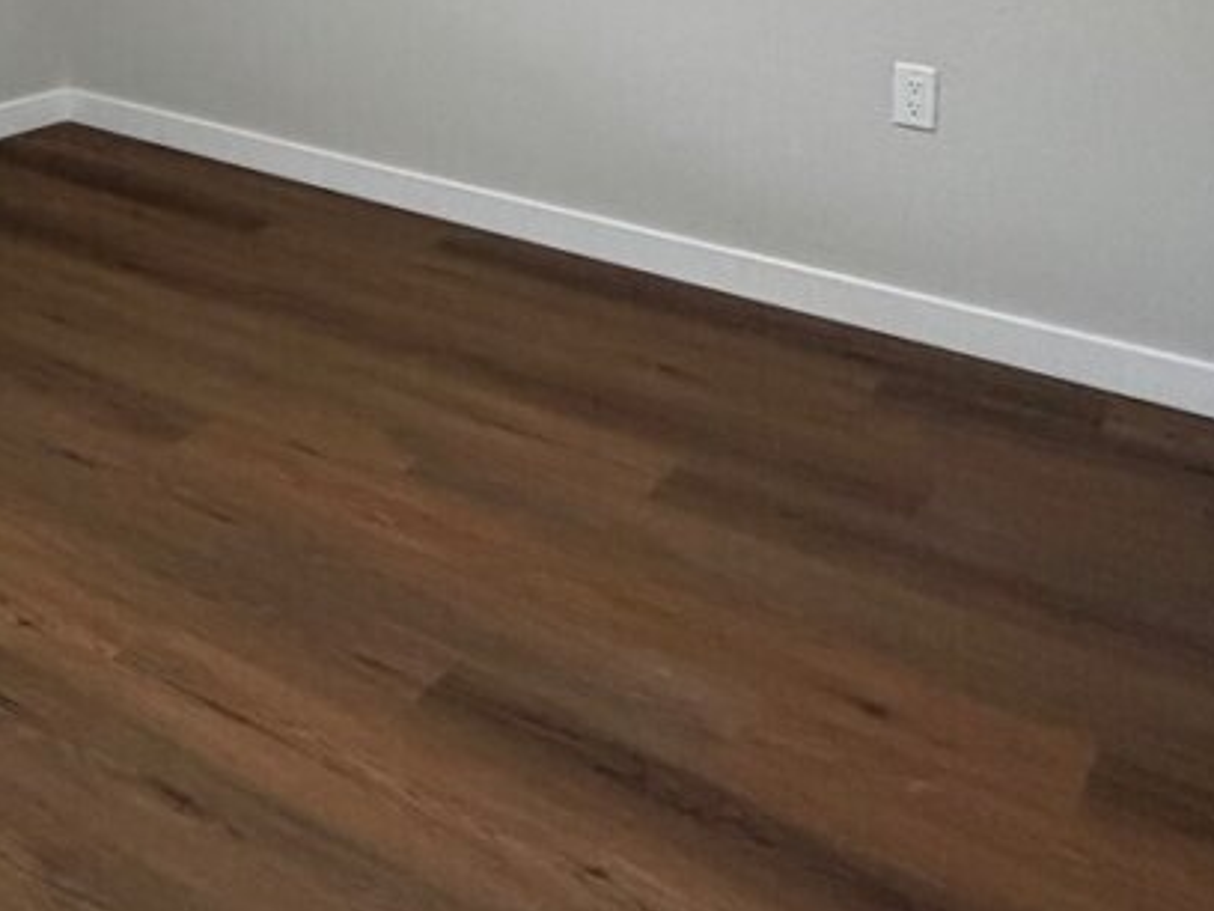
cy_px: -313
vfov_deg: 25.5
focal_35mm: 48
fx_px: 1683
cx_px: 30
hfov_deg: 36.1
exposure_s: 1/60
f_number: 2.2
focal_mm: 2.22
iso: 400
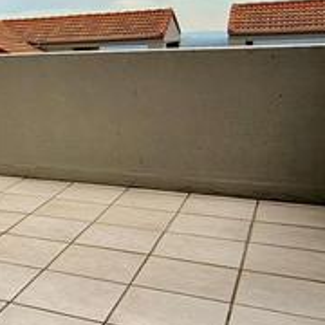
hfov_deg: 26.5
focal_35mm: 55
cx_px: -94
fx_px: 584
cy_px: 70
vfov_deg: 30.4
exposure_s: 1/726
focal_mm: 2.22
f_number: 2.2
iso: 64
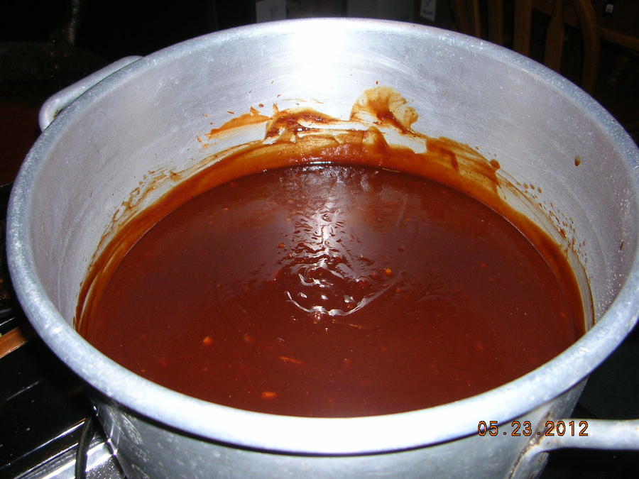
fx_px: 646
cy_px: 240
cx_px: 320
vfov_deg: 40.7
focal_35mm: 35
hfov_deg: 52.6
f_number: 2.8
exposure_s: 1/60.1
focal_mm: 5.8
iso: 50
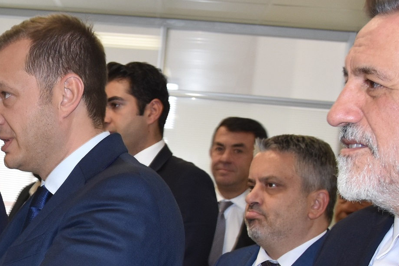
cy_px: 311
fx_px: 1137
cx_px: -43
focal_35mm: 103
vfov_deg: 13.0
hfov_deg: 19.1
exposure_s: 1/100
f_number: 3.8
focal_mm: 21
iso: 400
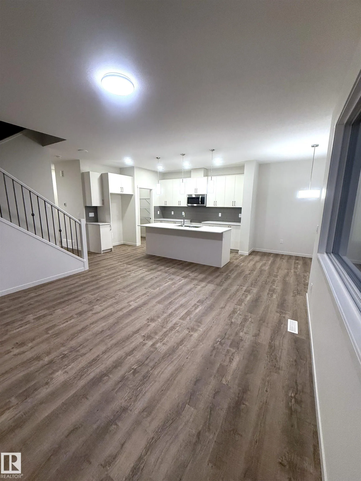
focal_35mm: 14
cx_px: 180
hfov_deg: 85.7
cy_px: 240
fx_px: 195
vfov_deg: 102.1
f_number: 2.2
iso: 320
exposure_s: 1/120
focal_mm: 2.22
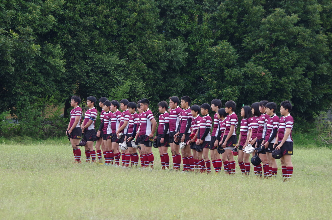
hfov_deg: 9.2
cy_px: 110
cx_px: 166
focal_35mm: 225
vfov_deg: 6.1
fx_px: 2070
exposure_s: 1/500
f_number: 7.1
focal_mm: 150
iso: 800
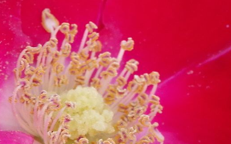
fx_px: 5996
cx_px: 193
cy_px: 90
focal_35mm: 952
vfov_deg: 1.4
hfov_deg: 2.2
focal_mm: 135
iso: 800
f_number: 8
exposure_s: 1/160
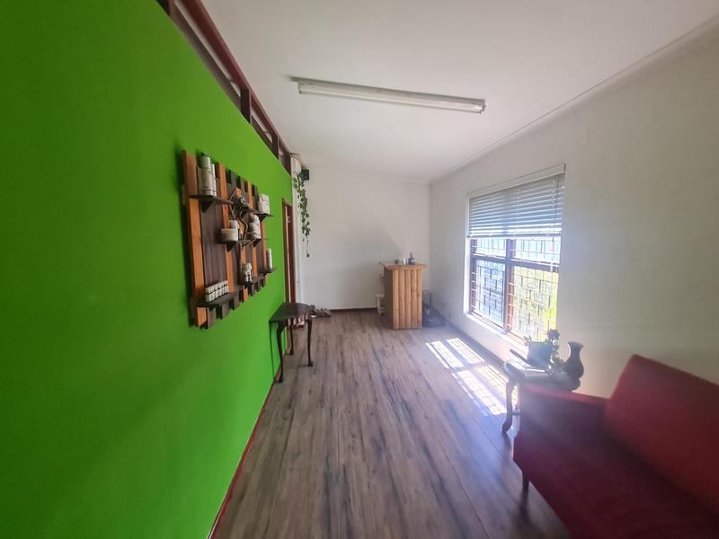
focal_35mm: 13
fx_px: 270
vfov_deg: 89.9
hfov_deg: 106.2
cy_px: 270
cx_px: 360
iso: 160
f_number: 2.2
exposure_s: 1/60
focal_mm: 1.74
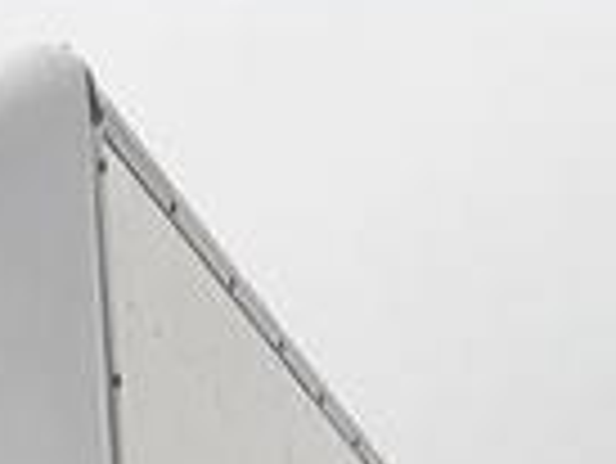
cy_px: 1455
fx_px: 3028
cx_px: -895
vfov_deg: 7.5
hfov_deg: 10.1
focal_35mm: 170
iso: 32
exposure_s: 1/138
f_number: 1.6
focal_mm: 5.96
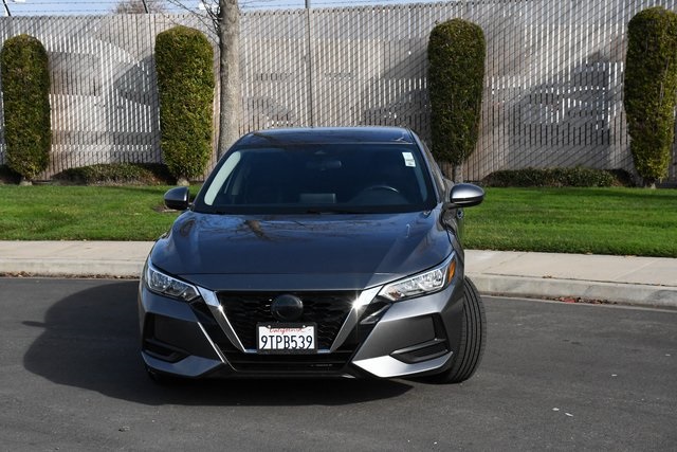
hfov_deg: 30.1
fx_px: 1260
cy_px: 226
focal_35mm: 67
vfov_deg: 20.3
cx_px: 338
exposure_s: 1/6400
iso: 3200
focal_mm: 45
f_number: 8
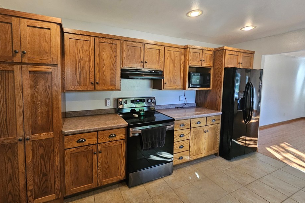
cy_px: 89
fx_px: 127
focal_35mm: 15
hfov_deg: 100.1
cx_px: 138
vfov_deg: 77.0
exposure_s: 1/60.2
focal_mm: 1.74
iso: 400
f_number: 2.2
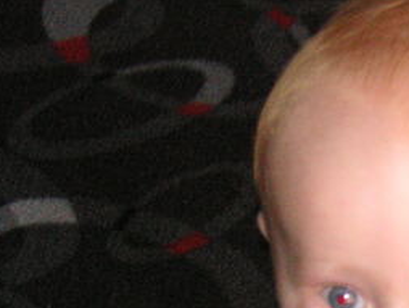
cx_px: 452
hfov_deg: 13.1
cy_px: 443
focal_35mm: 148
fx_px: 1750
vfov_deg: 9.8
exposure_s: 1/45
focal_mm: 7.8
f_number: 3.3
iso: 160
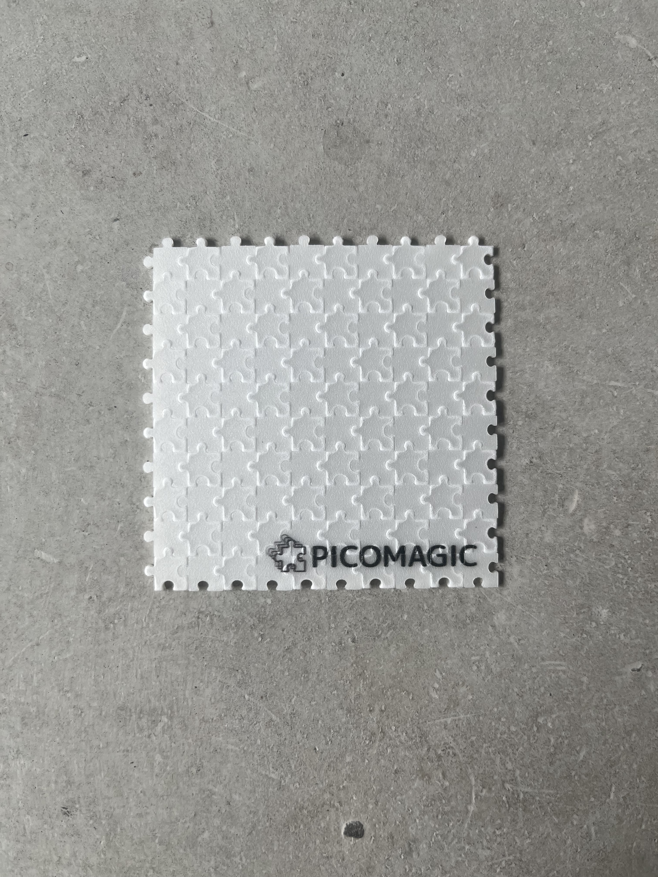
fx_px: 659
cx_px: 329
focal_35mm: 26
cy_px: 438
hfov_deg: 53.1
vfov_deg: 67.3
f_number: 1.6
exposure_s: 1/154
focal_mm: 5.1
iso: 40
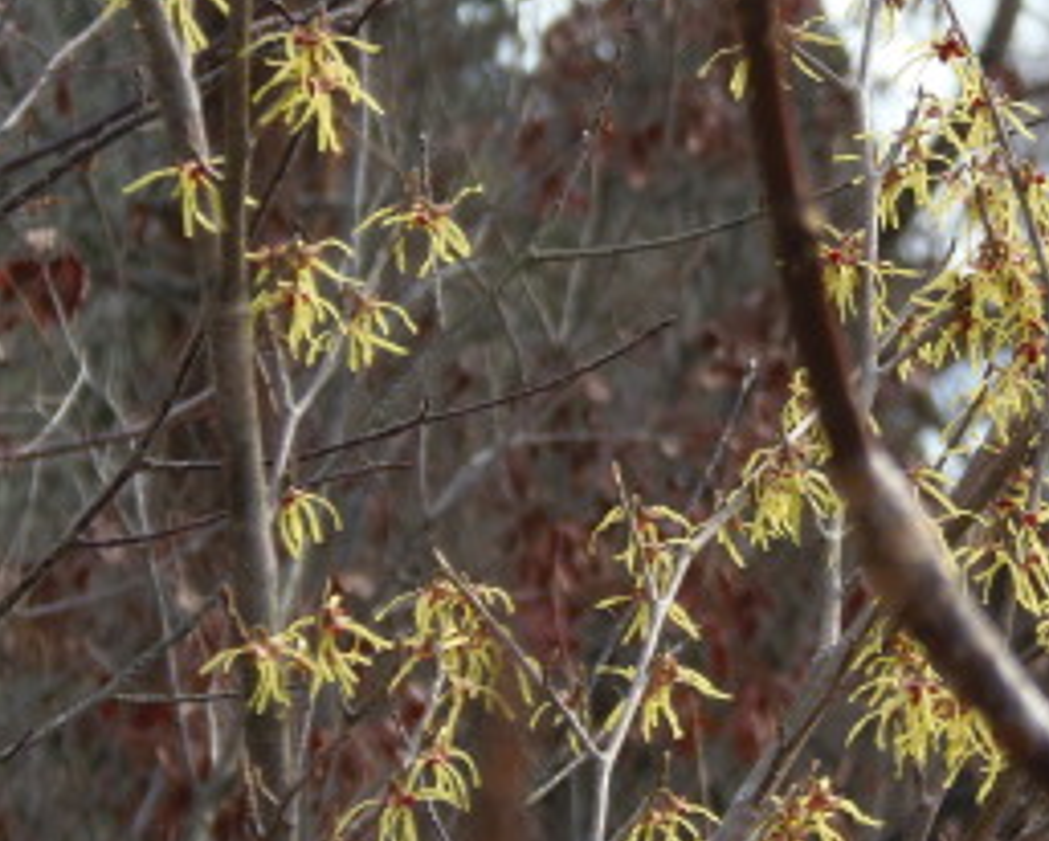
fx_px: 8016
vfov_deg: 6.0
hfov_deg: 7.5
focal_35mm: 258
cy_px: 316
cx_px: 849
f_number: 4.7
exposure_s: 1/125
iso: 64
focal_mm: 25.2
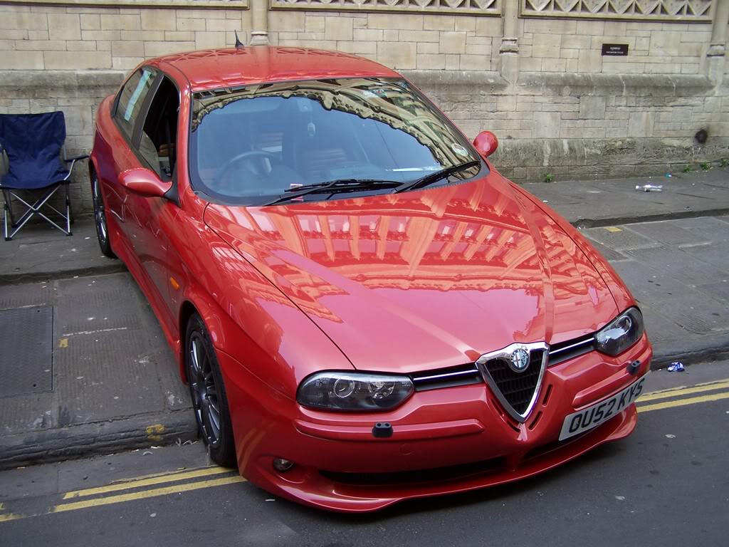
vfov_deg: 37.7
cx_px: 364
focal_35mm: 38
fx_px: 800
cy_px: 274
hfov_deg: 49.0
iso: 80
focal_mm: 6.3
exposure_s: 1/250
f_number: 2.8
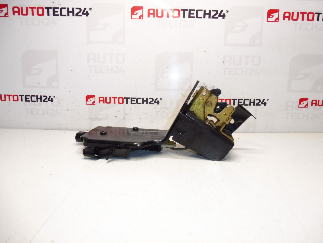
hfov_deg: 71.6
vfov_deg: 56.8
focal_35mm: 24
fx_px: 224
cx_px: 162
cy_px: 122
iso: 200
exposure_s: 1/125
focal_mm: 4.3
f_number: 3.5
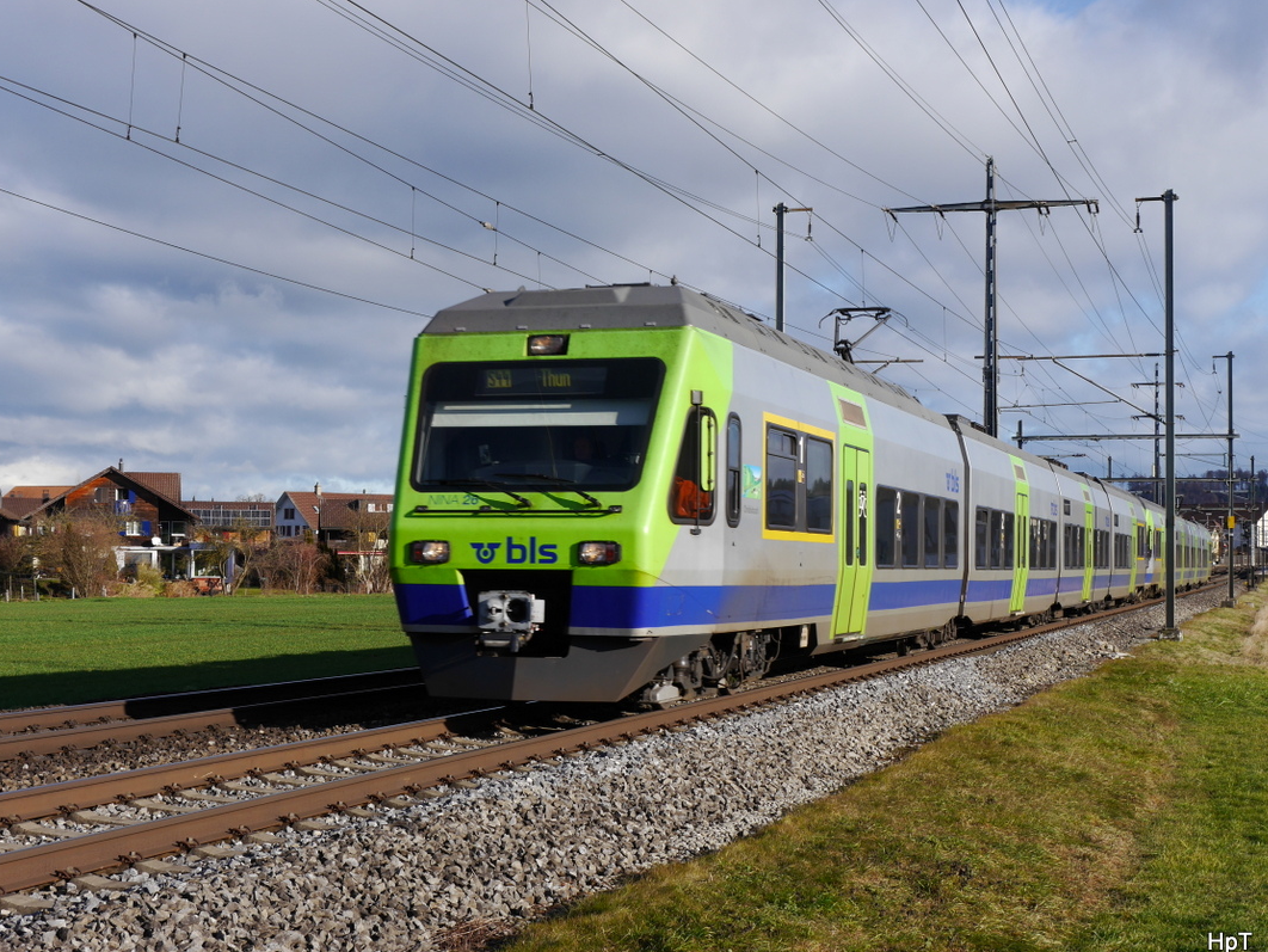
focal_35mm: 58
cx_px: 627
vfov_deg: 25.2
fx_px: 2125
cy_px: 490
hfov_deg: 33.2
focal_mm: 28
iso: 160
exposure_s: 1/320
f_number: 9
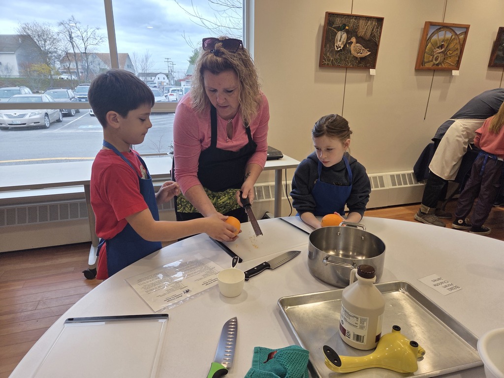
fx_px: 335
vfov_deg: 58.9
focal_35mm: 23
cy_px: 189
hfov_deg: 73.9
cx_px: 252
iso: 80
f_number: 1.8
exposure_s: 1/180
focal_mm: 5.4
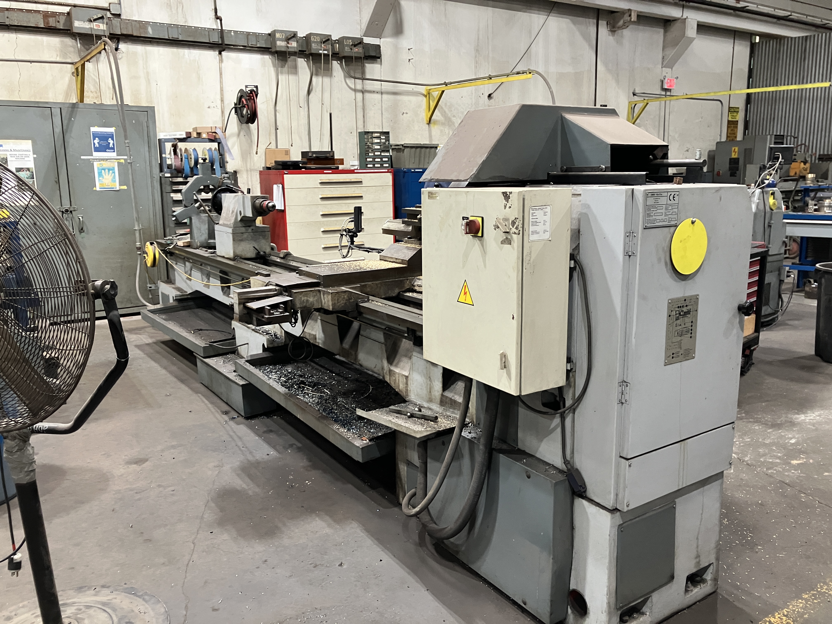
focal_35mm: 28
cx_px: 416
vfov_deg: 49.7
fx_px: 673
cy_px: 312
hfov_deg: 63.4
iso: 160
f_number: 1.8
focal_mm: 3.99
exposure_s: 1/60
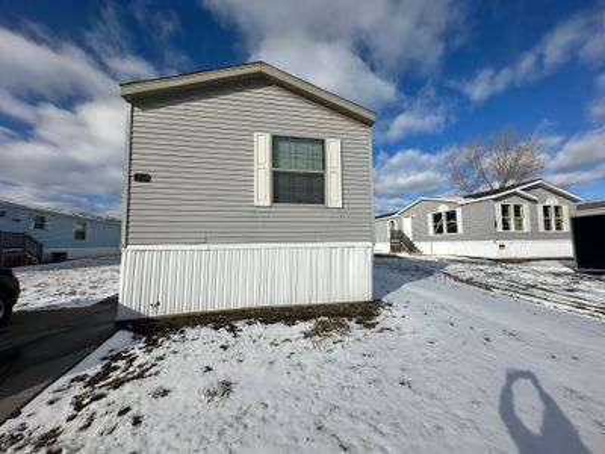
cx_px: 302
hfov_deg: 102.1
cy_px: 227
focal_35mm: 14
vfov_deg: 85.7
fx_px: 245
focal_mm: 2.22
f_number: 2.2
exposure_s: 1/5051
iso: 50
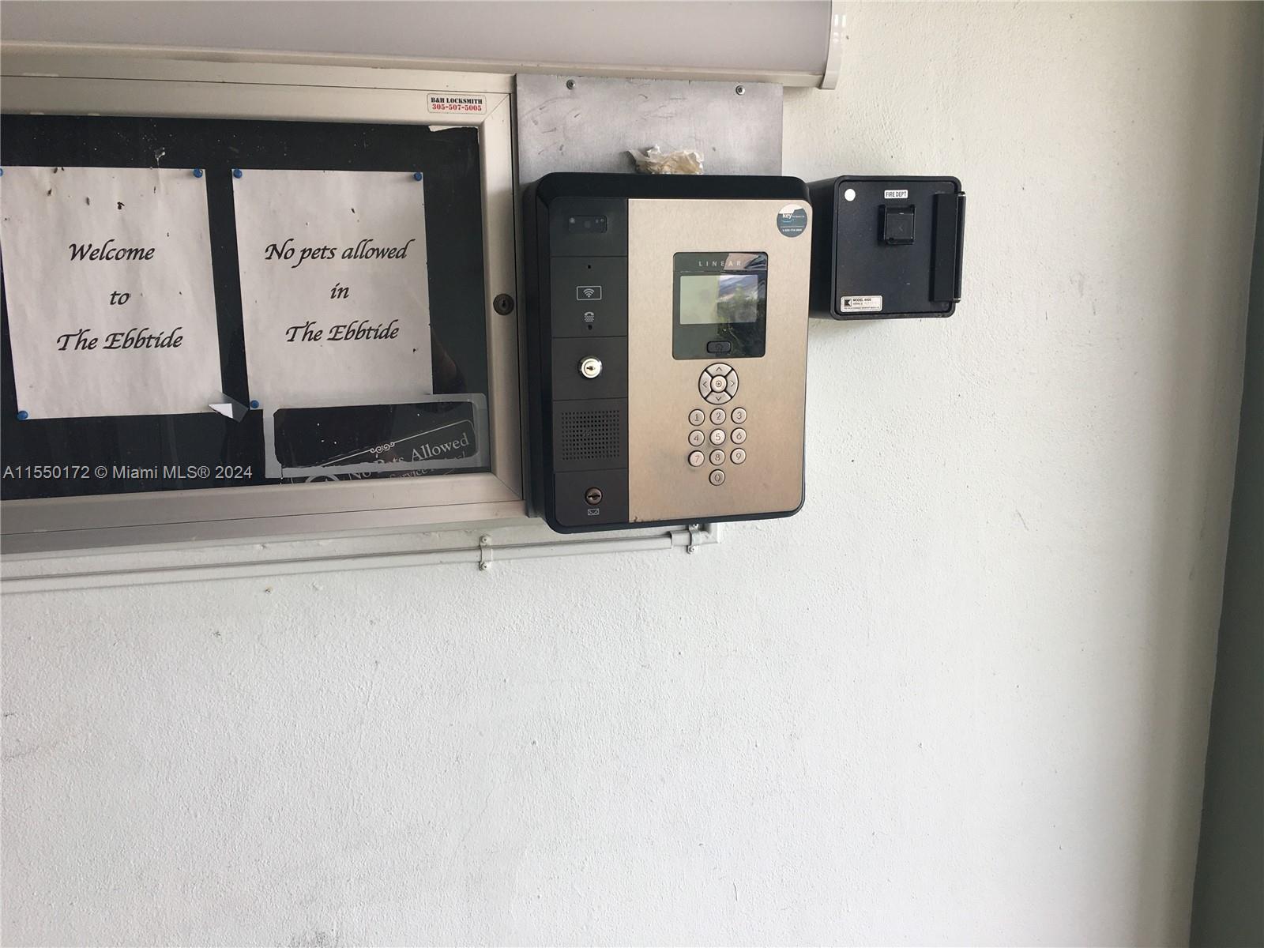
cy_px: 474
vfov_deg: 48.2
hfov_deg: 61.7
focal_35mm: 29
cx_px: 632
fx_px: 1059
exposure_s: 1/120
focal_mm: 4.15
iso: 25
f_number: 2.2
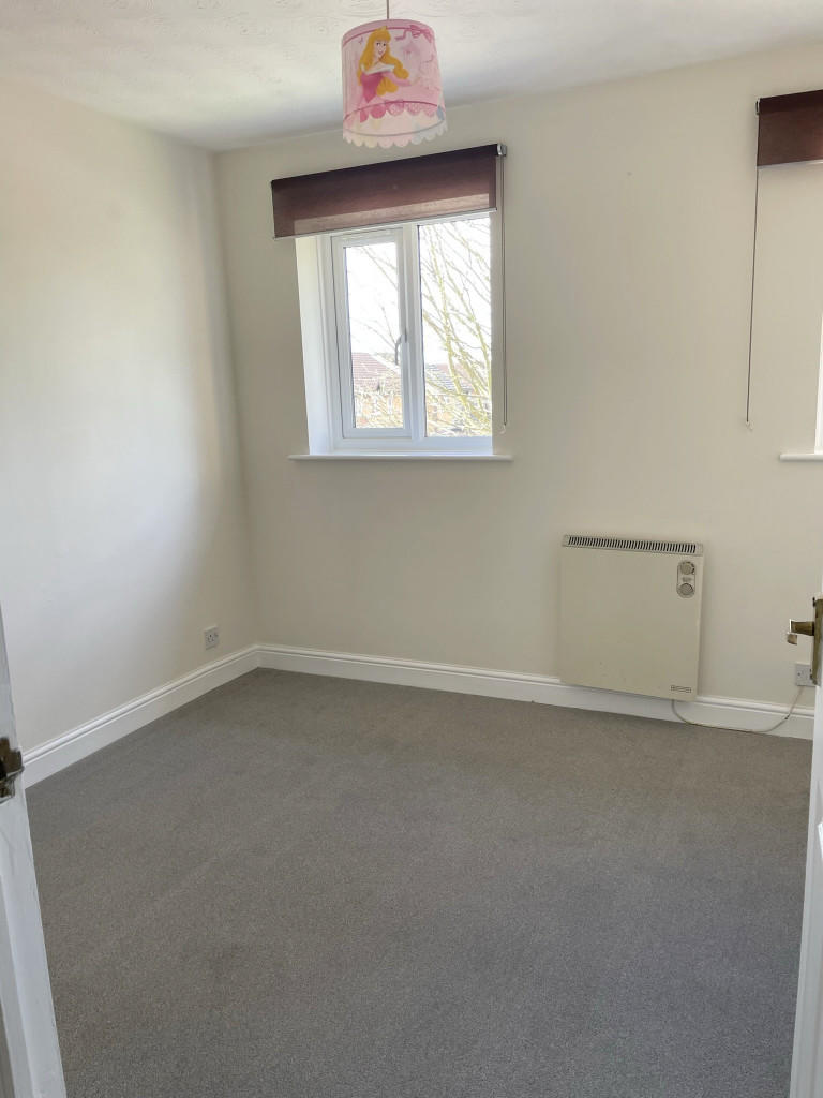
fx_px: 824
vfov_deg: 67.3
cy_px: 549
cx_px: 412
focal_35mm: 26
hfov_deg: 53.1
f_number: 1.6
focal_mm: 4.2
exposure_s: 1/121
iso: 80
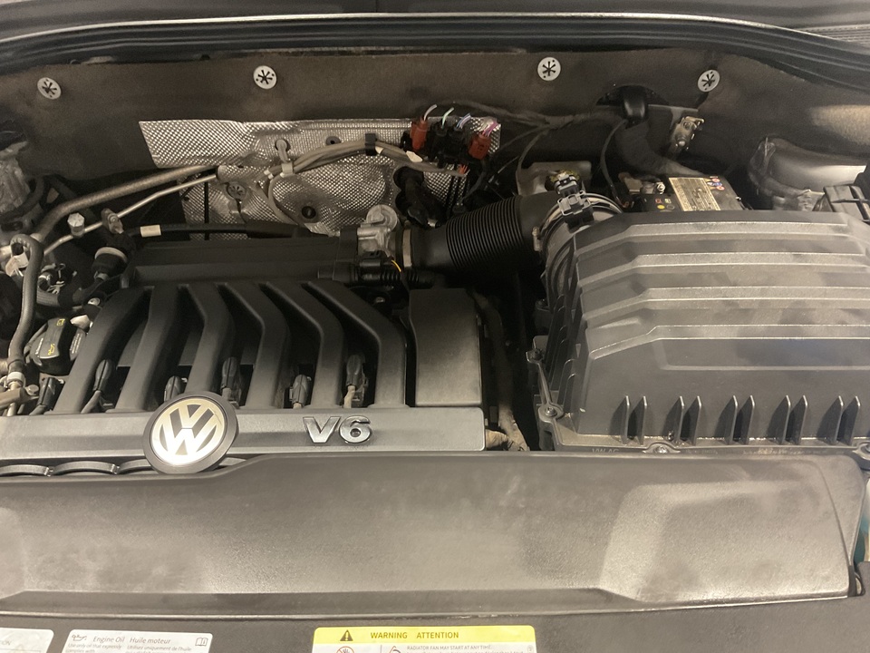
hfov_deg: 61.7
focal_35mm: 29
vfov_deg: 48.2
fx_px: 729
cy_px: 326
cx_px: 435
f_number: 1.8
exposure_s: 1/25
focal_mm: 3
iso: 250
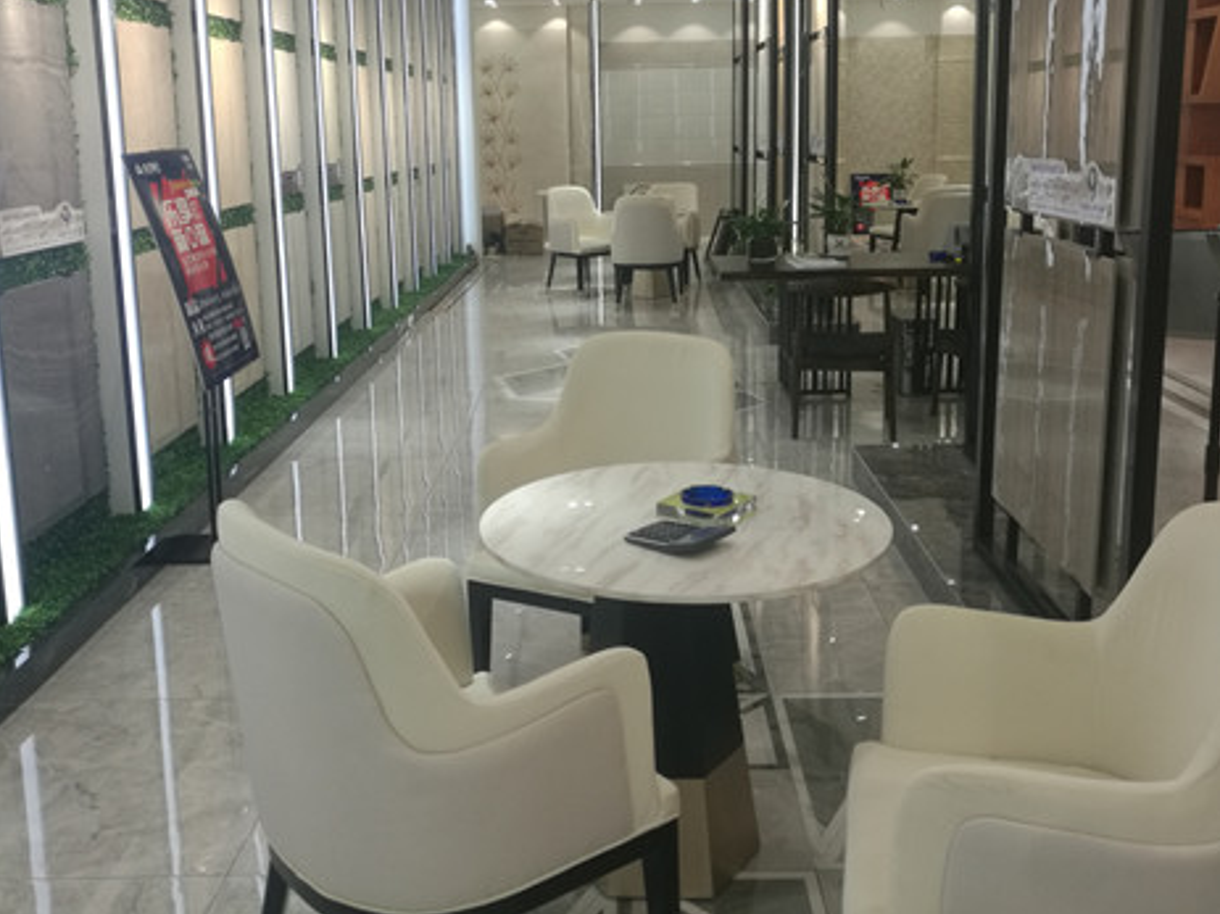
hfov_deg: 52.6
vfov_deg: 40.3
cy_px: 329
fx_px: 1233
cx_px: 596
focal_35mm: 35
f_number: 2
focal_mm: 4.04
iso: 64
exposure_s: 1/50
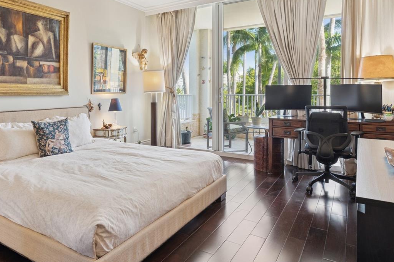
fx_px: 273
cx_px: 138
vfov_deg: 50.6
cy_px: 96
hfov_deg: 69.9
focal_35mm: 25
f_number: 8
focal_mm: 16
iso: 250
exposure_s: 1/15
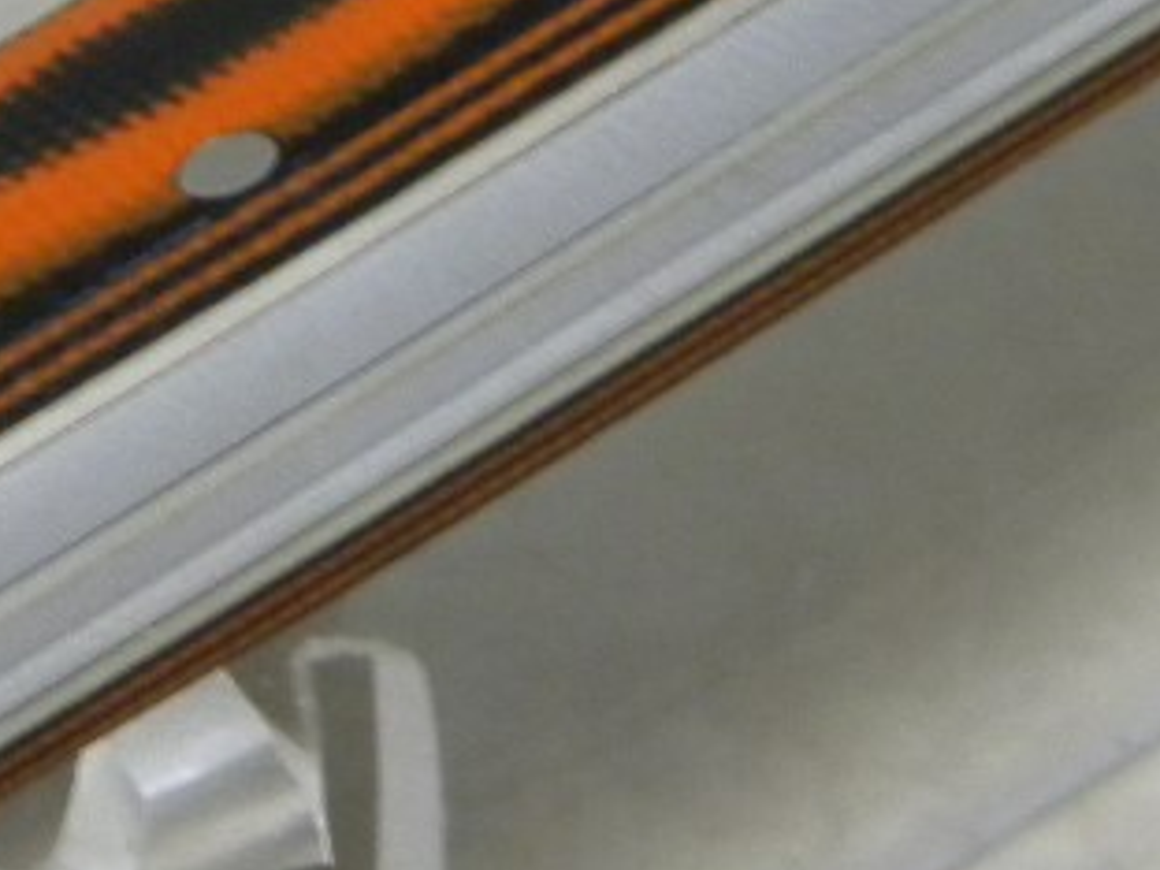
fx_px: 11293
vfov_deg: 4.4
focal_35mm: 337
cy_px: 283
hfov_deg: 5.9
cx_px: 349
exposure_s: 1/21.3
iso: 400
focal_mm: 19
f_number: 4.7
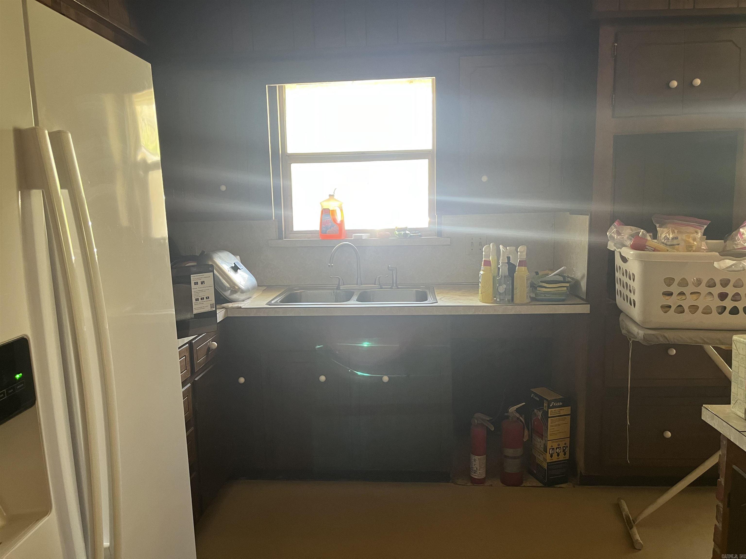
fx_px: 560
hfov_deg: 67.3
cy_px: 280
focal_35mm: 26
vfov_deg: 53.1
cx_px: 373
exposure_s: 1/60
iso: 160
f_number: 1.6
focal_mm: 5.1
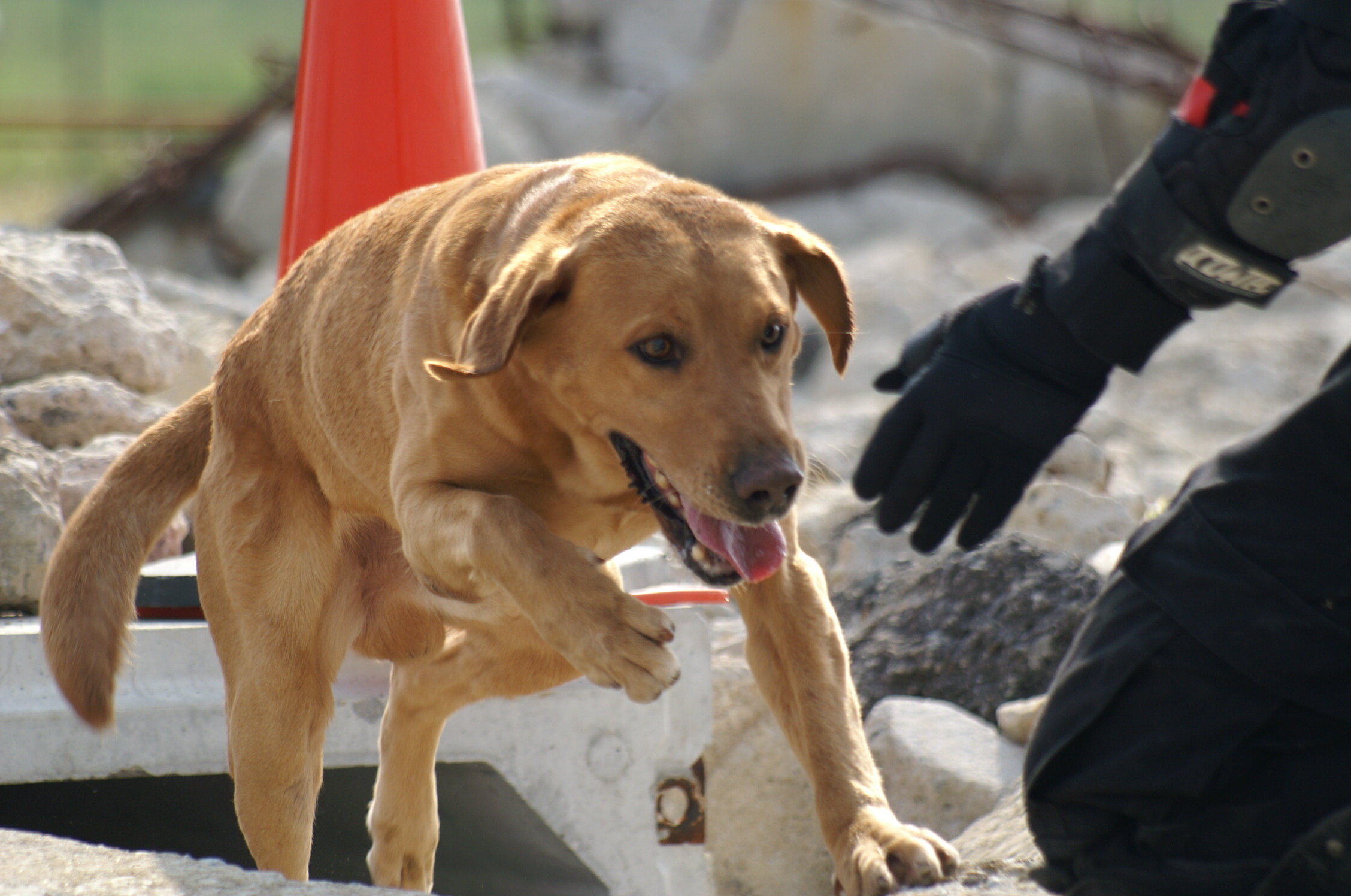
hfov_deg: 6.6
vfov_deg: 4.3
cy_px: 448
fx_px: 11801
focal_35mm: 315
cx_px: 676
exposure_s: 1/640
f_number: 5.6
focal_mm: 210
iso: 200
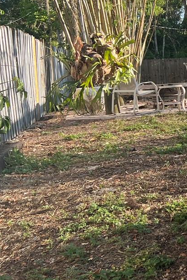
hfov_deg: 16.0
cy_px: 77
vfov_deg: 28.5
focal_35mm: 70
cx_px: 354
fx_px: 545
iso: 50
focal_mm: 5.7
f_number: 1.5
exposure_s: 1/840
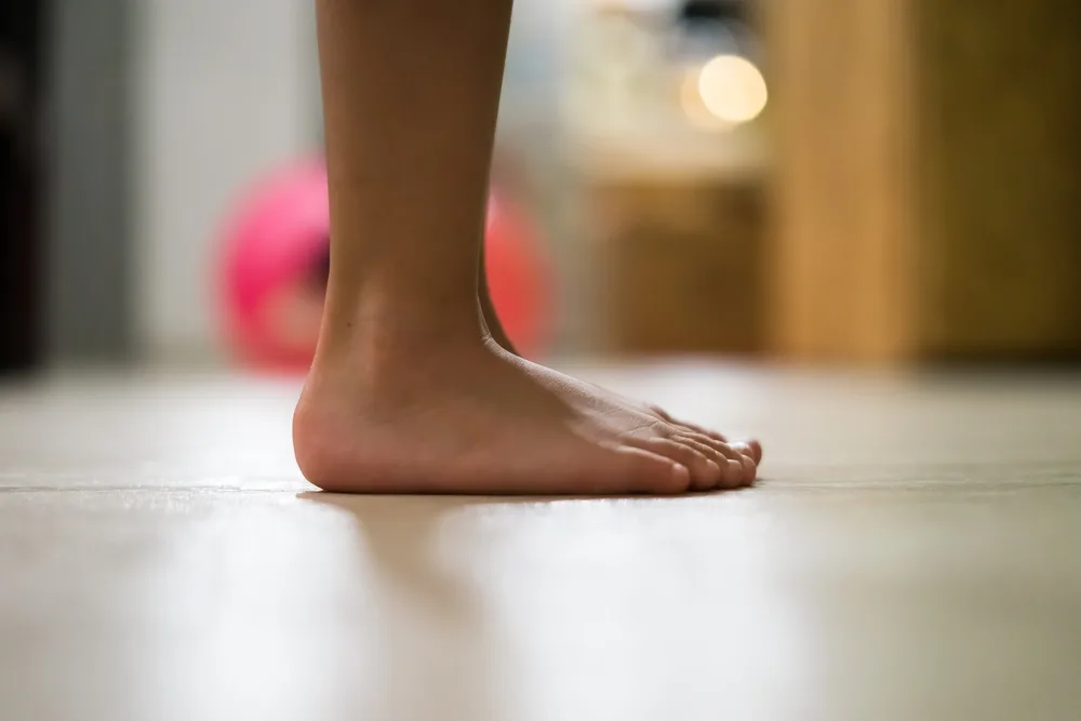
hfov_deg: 39.6
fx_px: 1502
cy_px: 360
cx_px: 540
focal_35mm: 50
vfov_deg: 27.0
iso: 2000
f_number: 2
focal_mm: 50
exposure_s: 1/160
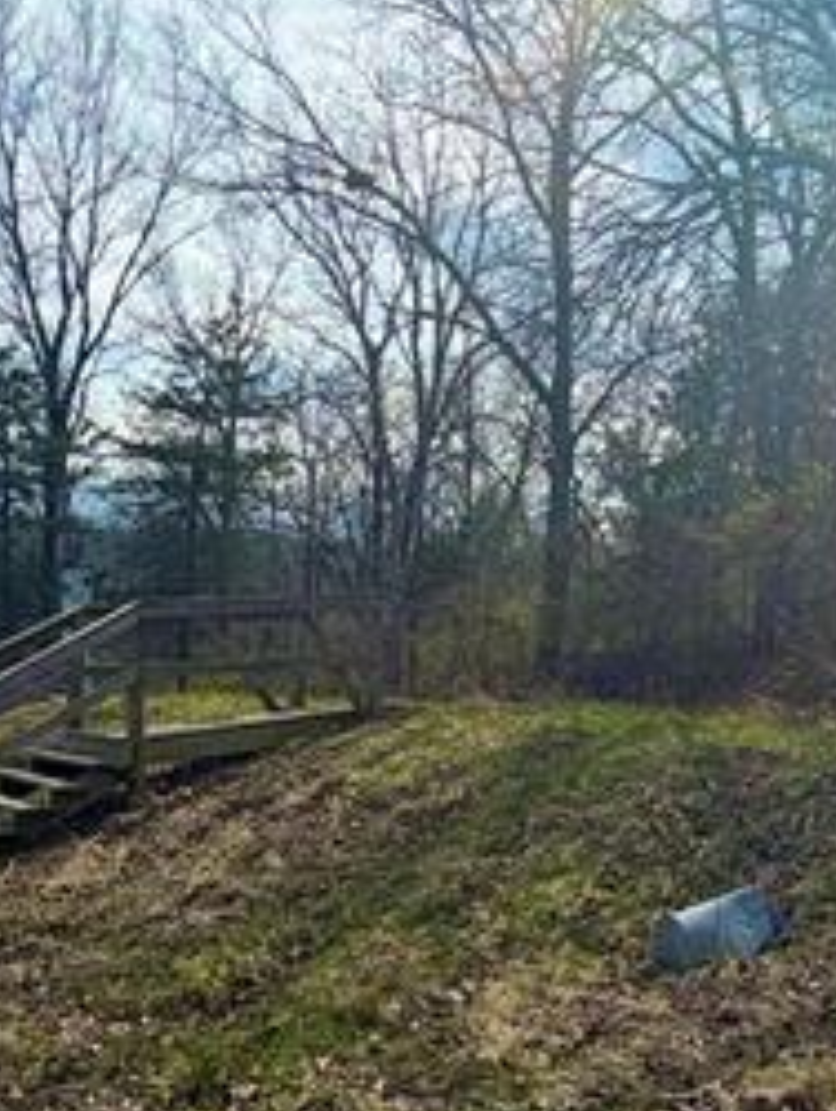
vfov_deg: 41.9
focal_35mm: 43
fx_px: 1382
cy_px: 889
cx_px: 316
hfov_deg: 33.5
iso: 20
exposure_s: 1/1534
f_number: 2.2
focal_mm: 2.22
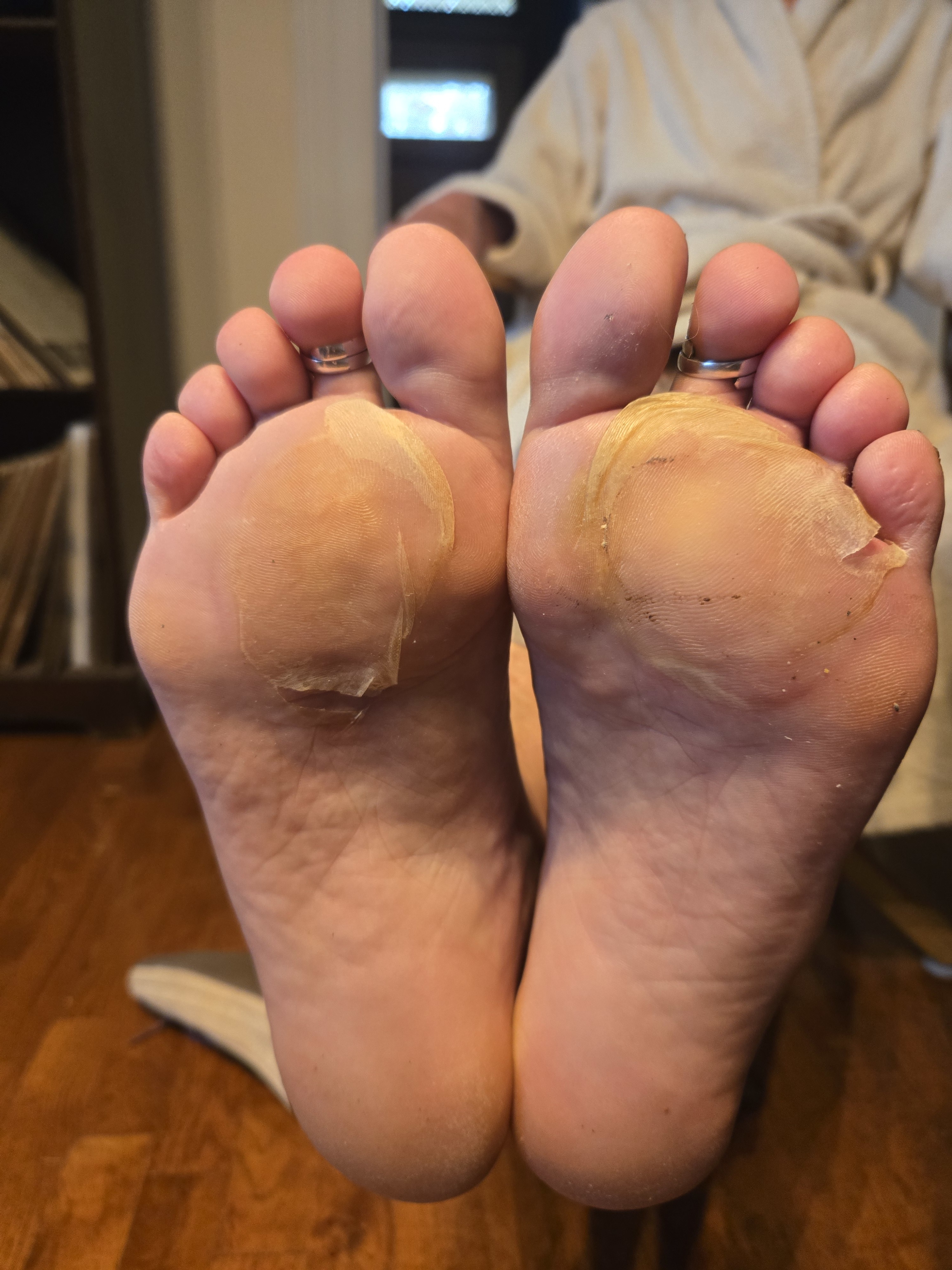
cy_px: 635
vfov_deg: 73.9
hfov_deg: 58.9
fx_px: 843
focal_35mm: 23
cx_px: 476
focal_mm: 5.4
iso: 500
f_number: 1.8
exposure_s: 1/120
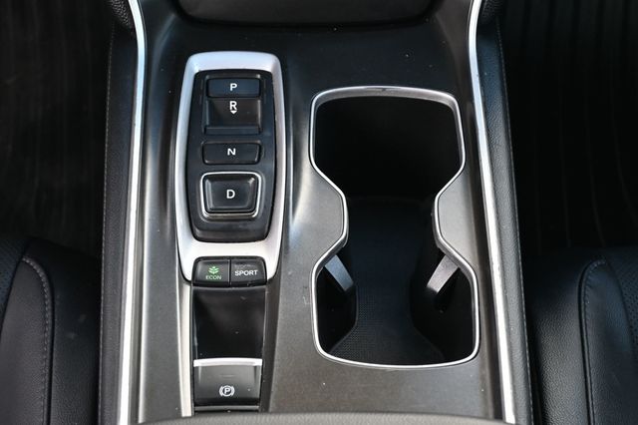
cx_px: 319
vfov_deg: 21.5
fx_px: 1116
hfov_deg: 31.9
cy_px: 212
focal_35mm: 63
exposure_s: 1/125
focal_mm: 42
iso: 1100
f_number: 5.6
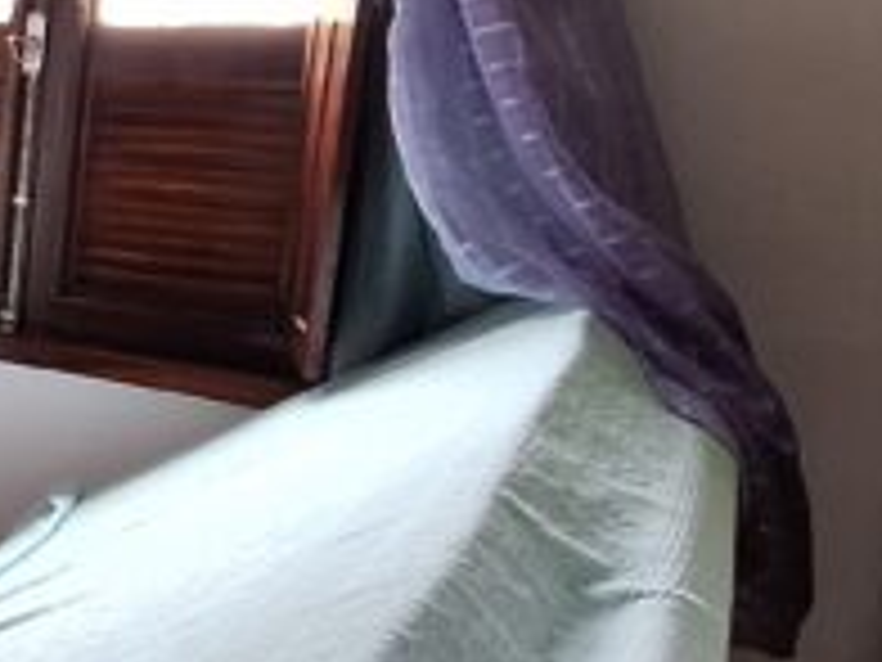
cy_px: 315
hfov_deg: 24.0
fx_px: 1299
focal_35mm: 51
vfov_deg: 28.6
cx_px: -598
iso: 160
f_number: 2.2
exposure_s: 1/40
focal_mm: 1.74
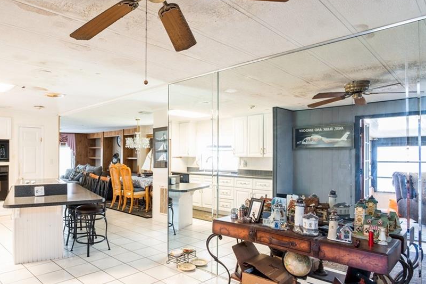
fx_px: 272
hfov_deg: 74.8
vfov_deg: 54.9
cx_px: 158
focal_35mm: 23
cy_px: 157
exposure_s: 1/1.25
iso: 200
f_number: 9
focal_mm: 12
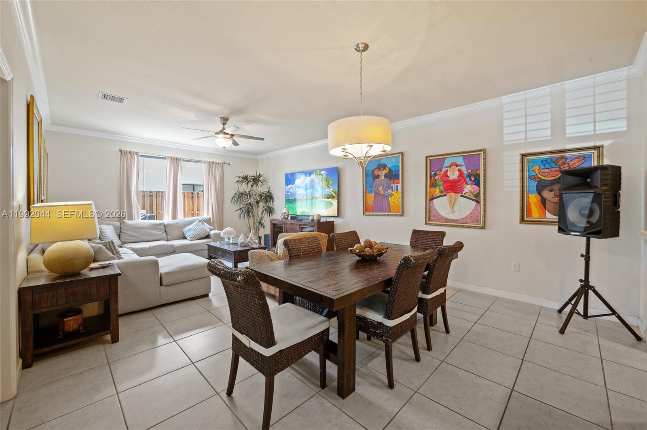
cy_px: 215
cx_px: 324
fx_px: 251
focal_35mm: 14
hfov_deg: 104.3
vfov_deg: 81.1
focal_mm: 14
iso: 200
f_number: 8
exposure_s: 1.6
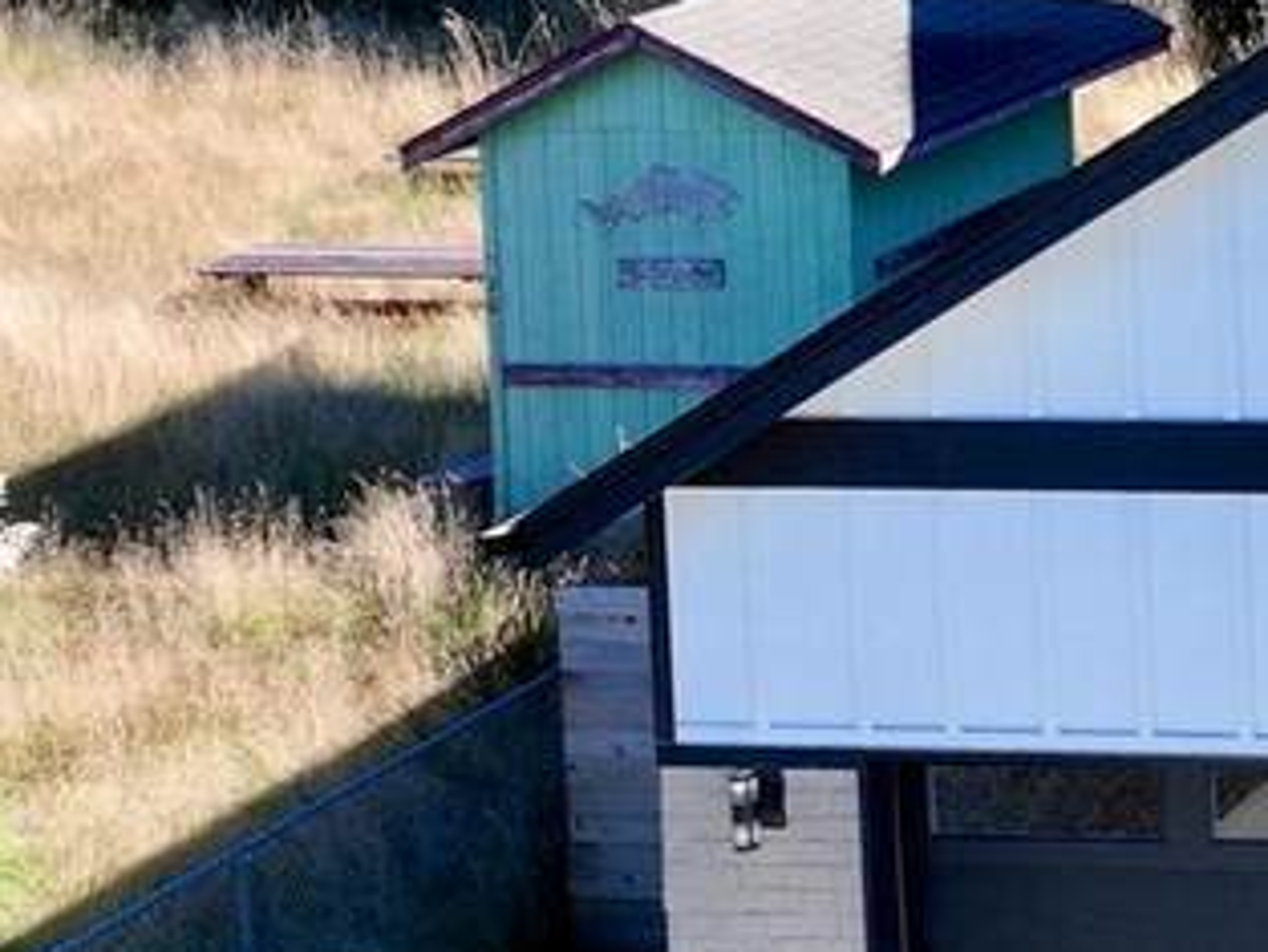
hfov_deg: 16.1
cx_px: 2455
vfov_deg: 14.9
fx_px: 3591
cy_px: 936
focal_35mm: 98
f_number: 2.8
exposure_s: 1/1000
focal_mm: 12.29
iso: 160
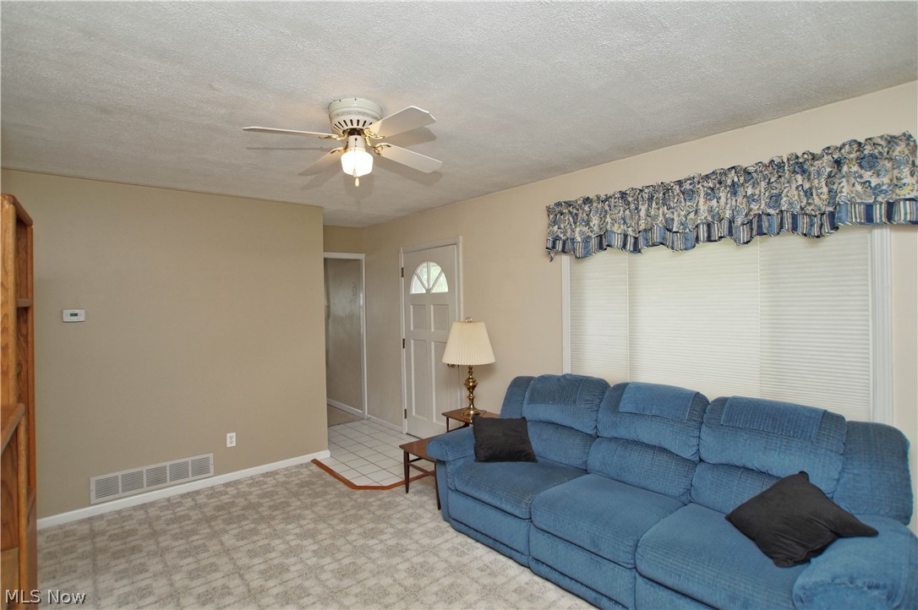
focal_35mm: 16
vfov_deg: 72.0
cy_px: 305
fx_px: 420
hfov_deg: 95.0
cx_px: 459
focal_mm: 11
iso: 400
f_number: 4.5
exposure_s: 1/80
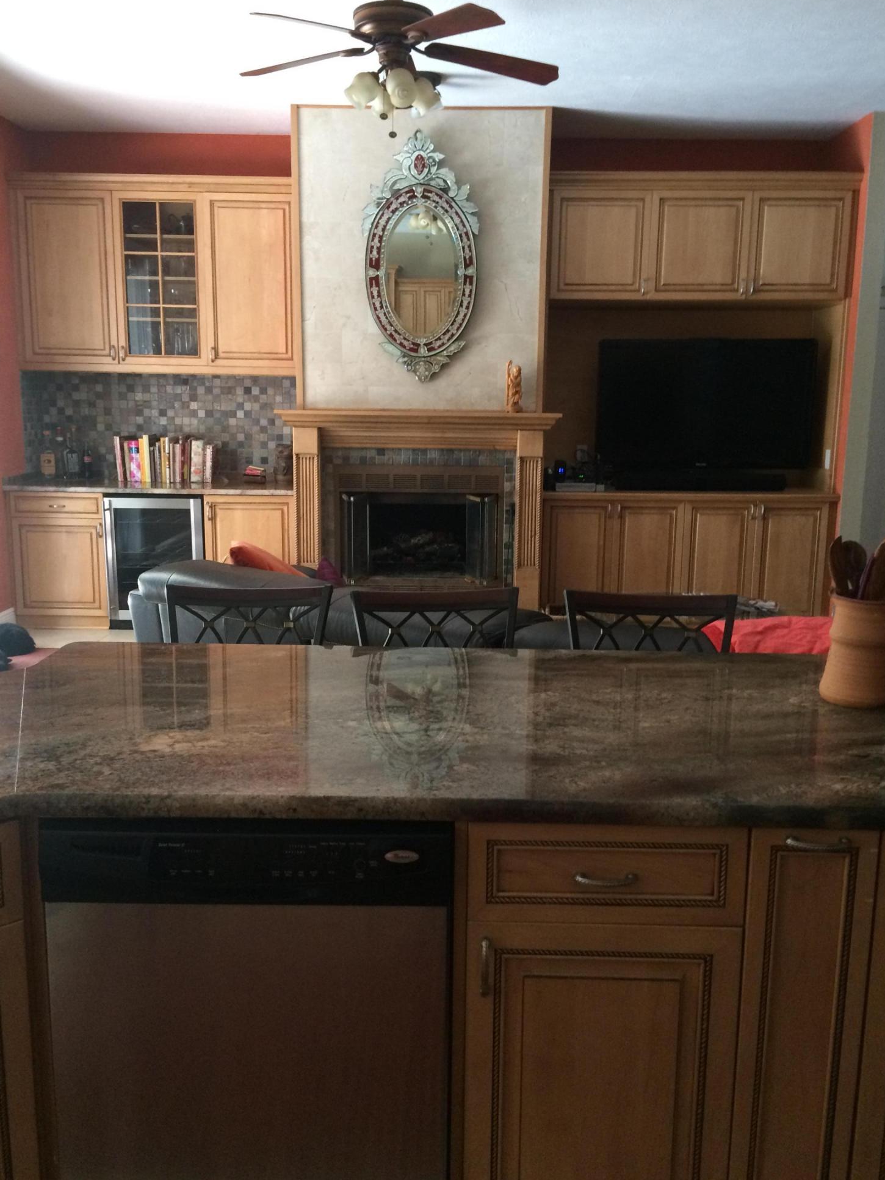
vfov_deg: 59.9
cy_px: 572
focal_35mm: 30
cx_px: 448
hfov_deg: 46.8
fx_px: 1023
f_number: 2.2
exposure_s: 1/30
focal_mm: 4.15
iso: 160
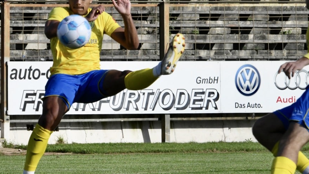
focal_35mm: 368
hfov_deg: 5.9
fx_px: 3016
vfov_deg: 3.3
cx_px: 185
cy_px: 97
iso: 2000
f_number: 11
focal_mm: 240
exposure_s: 1/1600
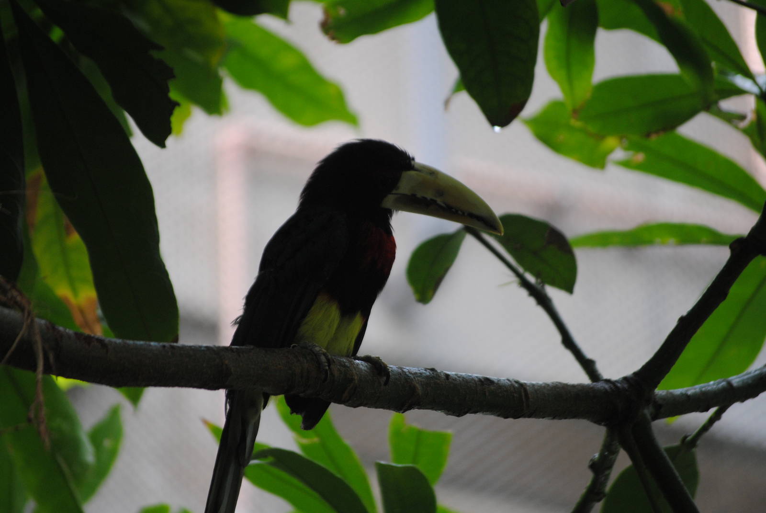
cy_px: 256
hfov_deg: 7.8
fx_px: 5592
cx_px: 383
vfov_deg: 5.2
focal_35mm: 262
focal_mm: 175
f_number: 5.3
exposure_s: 1/200
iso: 400
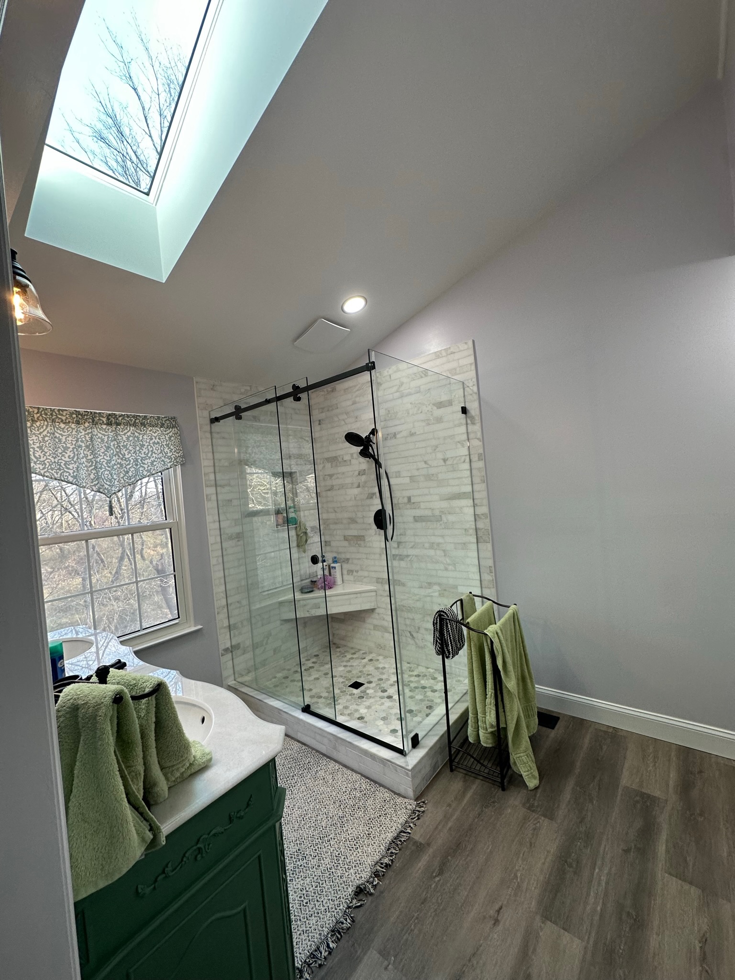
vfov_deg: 102.1
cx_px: 368
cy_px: 490
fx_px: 396
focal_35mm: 14
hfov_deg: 85.7
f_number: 2.2
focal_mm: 2.22
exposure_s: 1/120
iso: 100
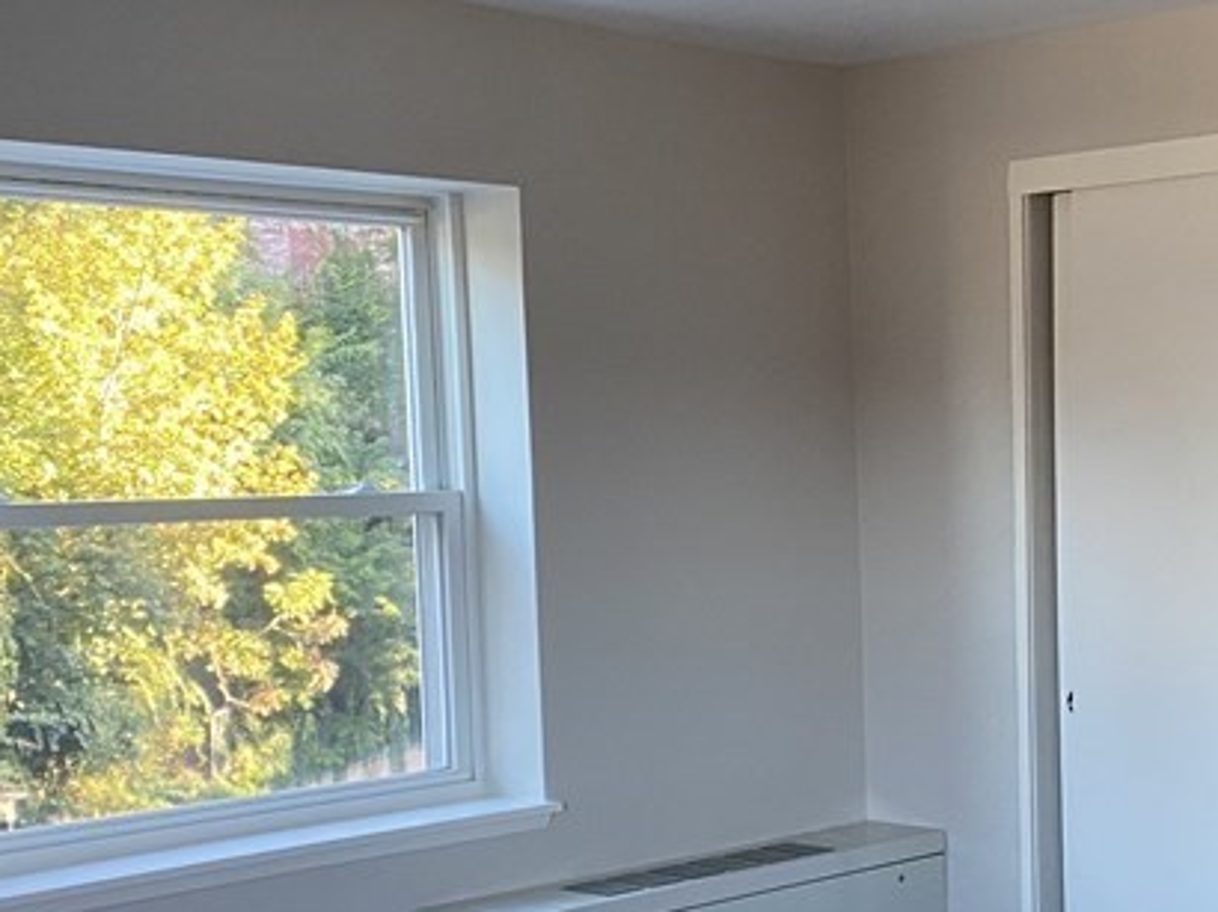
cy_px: 737
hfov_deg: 29.4
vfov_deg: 22.2
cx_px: 891
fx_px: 2286
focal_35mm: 65
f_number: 1.8
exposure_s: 1/60
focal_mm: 4.25
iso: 125
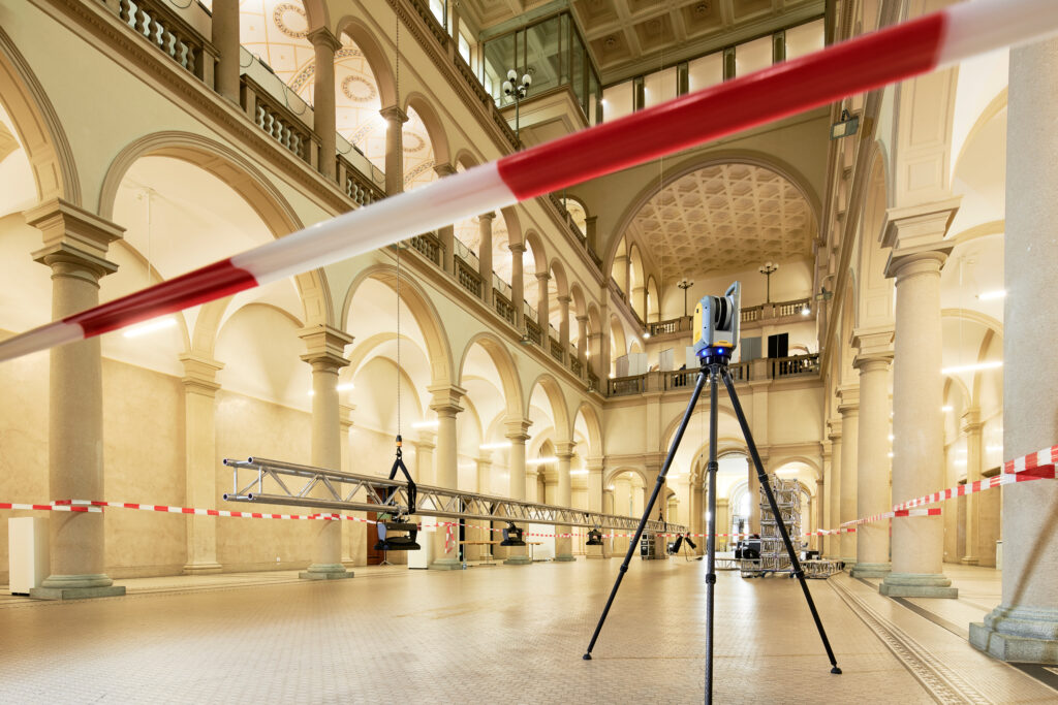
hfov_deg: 86.9
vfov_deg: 64.6
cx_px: 529
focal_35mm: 19
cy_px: 352
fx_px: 558
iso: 64
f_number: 11
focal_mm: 19
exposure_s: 2
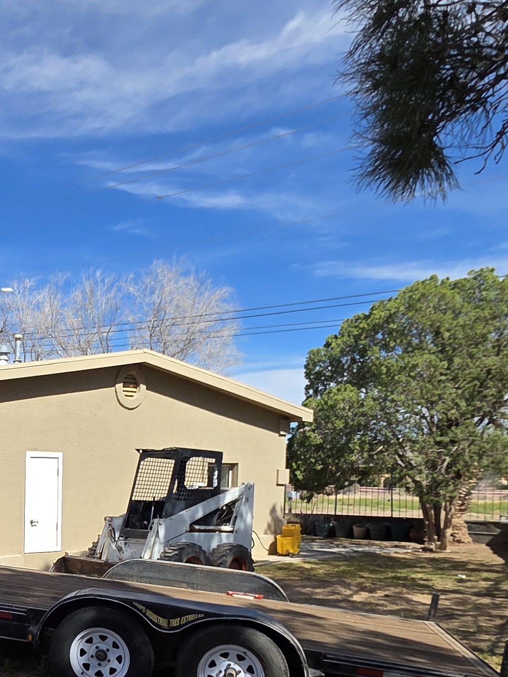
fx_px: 744
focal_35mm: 38
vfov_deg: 46.5
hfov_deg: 33.1
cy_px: 536
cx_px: -47
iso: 40
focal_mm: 2.2
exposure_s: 1/2060
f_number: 1.9
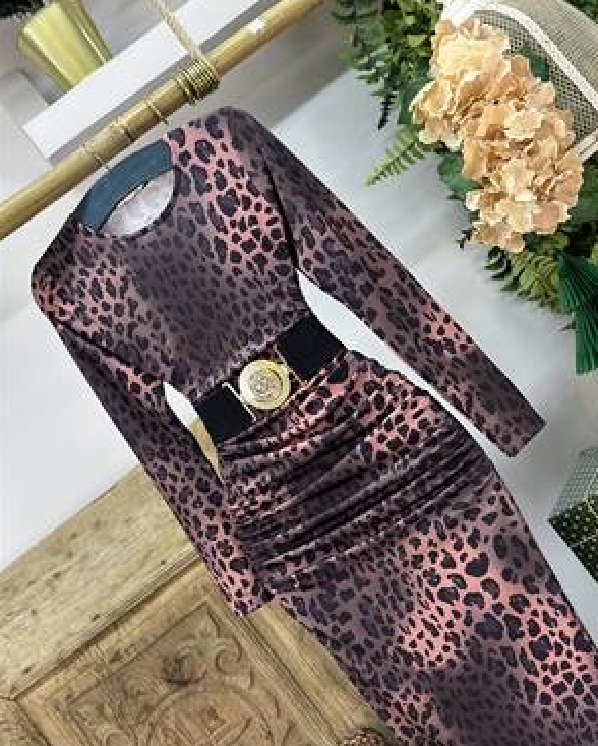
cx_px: 301
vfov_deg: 36.6
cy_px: 384
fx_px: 1127
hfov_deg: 29.7
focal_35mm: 51
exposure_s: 1/100
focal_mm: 6.86
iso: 125
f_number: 1.78
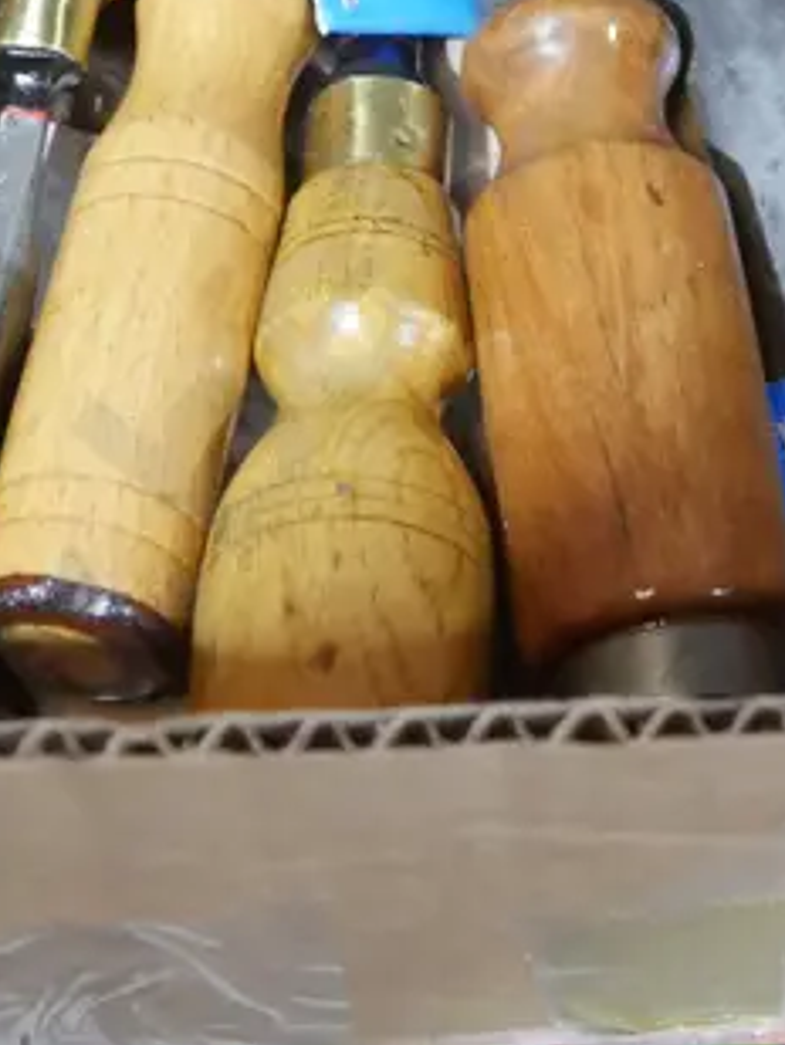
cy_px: -227
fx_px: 3203
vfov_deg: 17.6
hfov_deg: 13.8
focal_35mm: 106
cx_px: 739
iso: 1250
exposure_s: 1/60
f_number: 4
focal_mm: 16
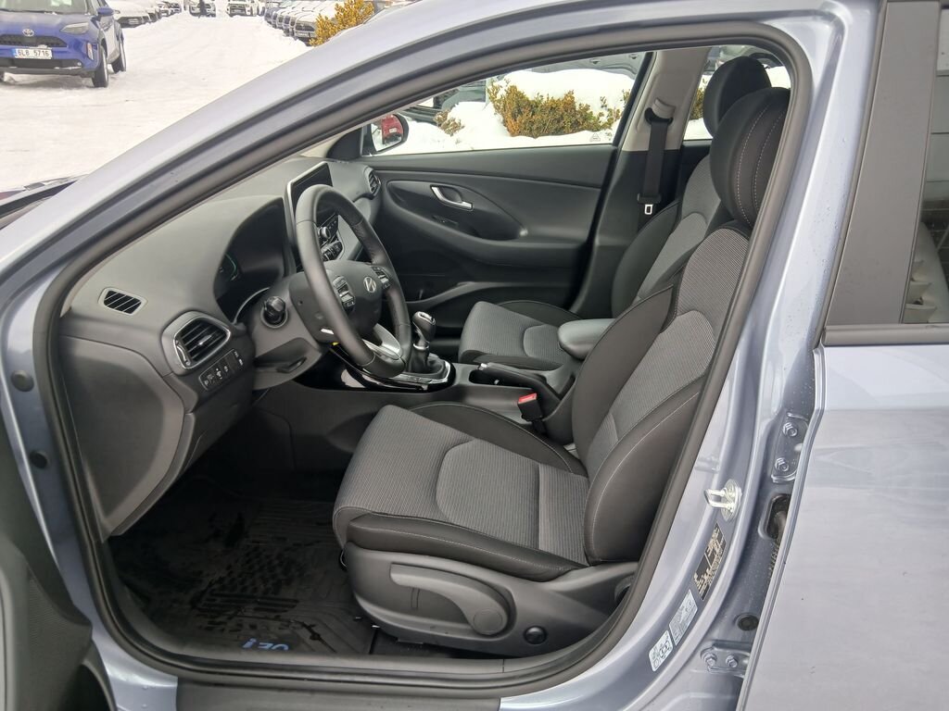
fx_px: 713
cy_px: 356
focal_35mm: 26
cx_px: 474
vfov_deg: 53.1
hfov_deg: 67.3
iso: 25
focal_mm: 3.98
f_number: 1.8
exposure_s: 1/50
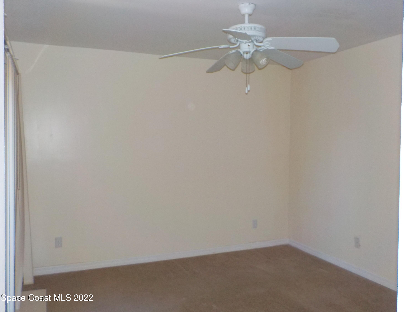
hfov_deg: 60.0
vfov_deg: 46.8
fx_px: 361
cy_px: 156
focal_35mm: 30
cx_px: 208
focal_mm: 4.1
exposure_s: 1/30
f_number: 3.3
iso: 200
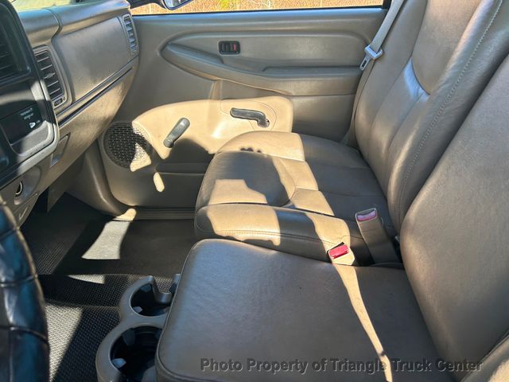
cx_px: 254
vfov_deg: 53.1
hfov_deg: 67.3
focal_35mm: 26
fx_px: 382
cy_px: 191
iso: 50
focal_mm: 5.7
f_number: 1.5
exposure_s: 1/478
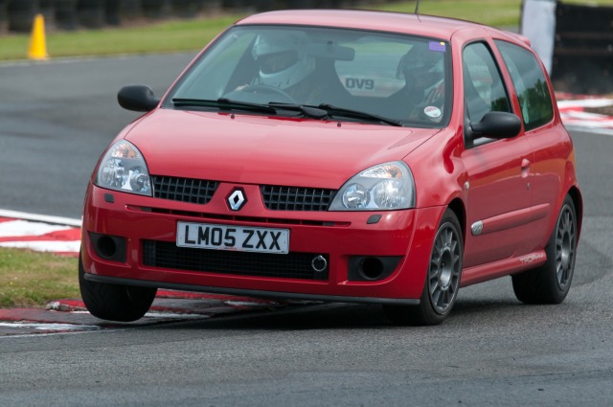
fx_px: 7653
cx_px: 306
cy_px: 204
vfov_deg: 3.0
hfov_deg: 4.6
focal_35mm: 450
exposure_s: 1/1600
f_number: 5.6
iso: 400
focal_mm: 300
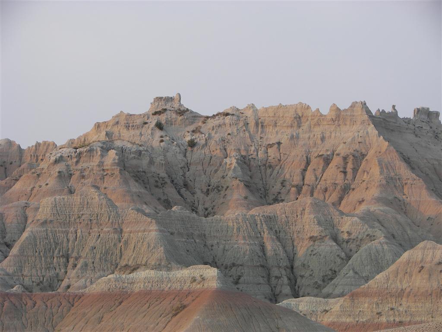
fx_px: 1494
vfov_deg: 12.7
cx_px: 221
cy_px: 166
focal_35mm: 117
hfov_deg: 16.8
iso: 64
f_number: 3.2
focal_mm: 19.5
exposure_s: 1/125
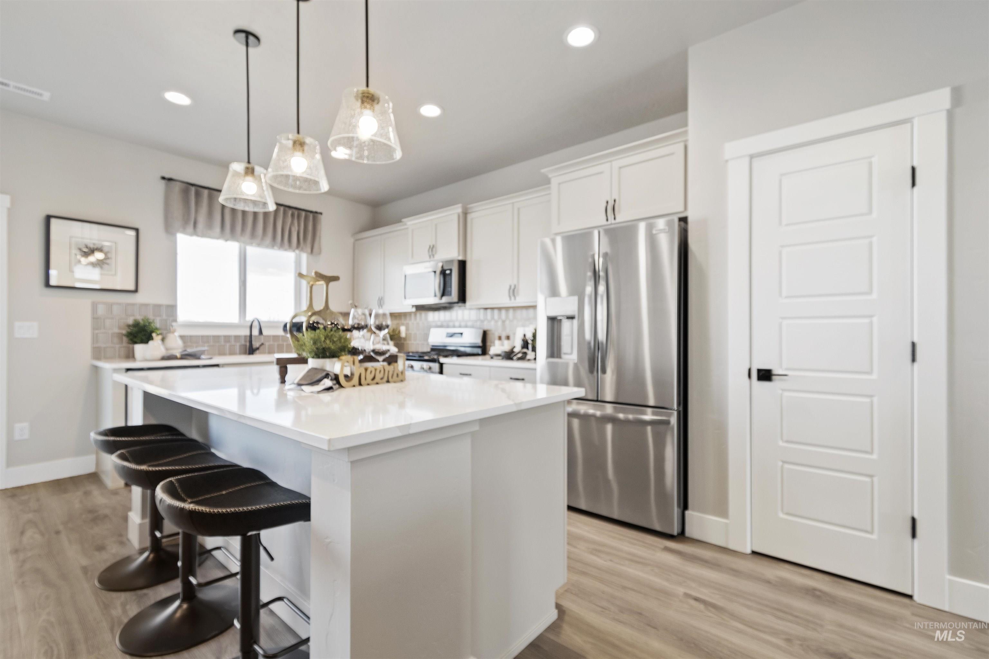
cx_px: 494
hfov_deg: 100.4
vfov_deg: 77.3
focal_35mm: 15
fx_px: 412
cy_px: 330
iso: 320
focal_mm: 10
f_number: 6.3
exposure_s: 1/10
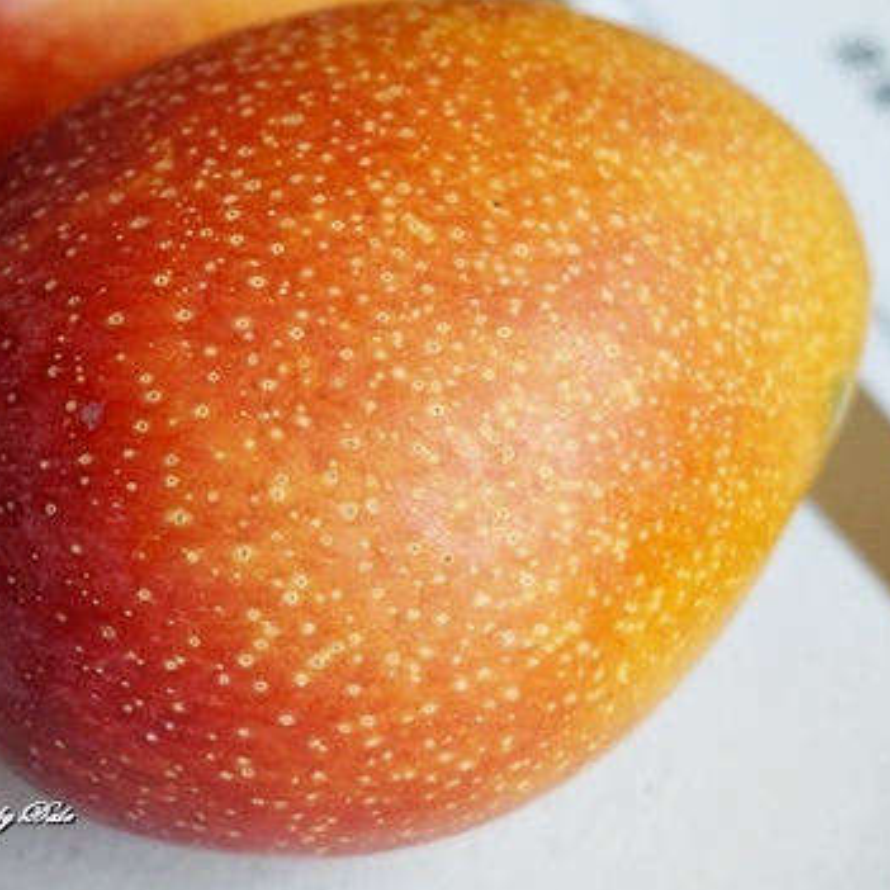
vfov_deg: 24.7
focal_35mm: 70
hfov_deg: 24.7
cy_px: 399
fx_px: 2029
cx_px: 408
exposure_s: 1/60
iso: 400
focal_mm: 31
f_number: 5
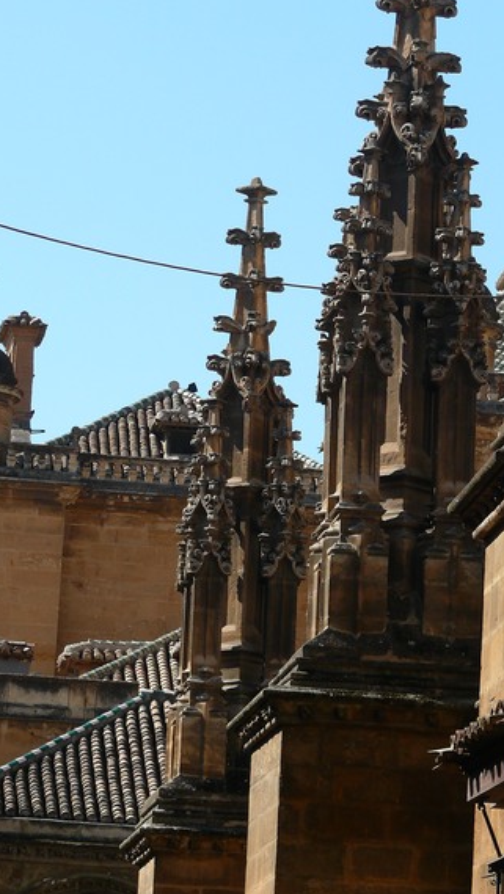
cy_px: 362
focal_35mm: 169
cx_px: 356
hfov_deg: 7.2
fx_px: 4012
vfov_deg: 12.7
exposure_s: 1/200
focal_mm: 25
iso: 100
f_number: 4.5
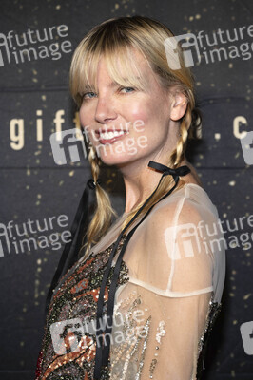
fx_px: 1066
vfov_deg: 20.2
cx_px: 126
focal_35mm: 101
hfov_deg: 13.5
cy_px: 190
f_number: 5.6
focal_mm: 101
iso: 800
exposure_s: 1/200
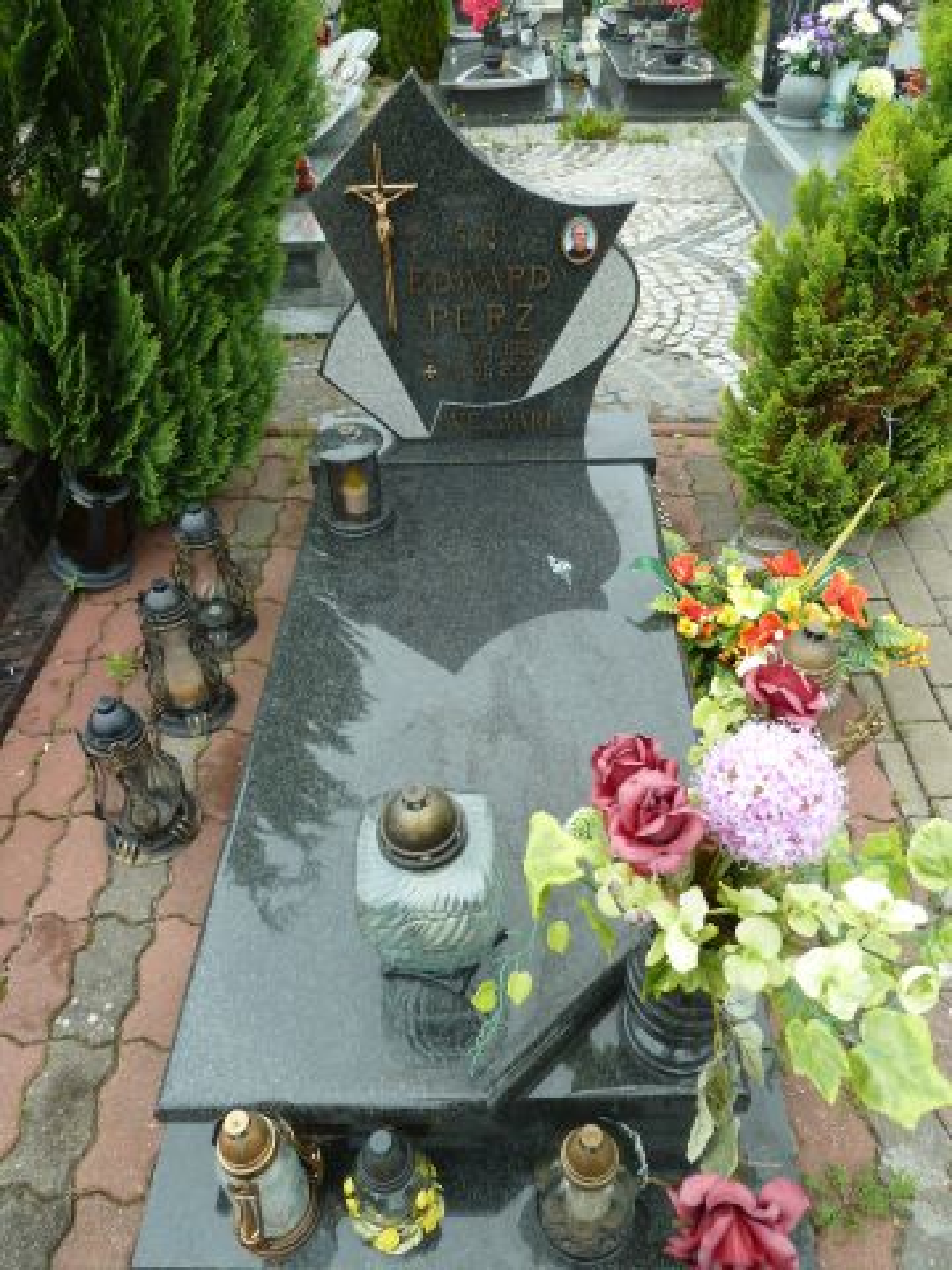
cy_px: 635
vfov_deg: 69.4
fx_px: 917
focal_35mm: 25
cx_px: 476
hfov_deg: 54.9
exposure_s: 1/60
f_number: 3.3
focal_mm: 4.1
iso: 80
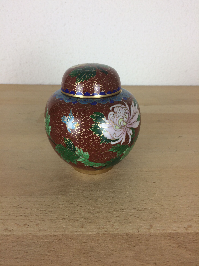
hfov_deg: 48.2
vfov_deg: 61.7
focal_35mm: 29
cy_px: 133
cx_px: 100
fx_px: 222
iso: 40
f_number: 2.2
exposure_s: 1/50
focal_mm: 4.15
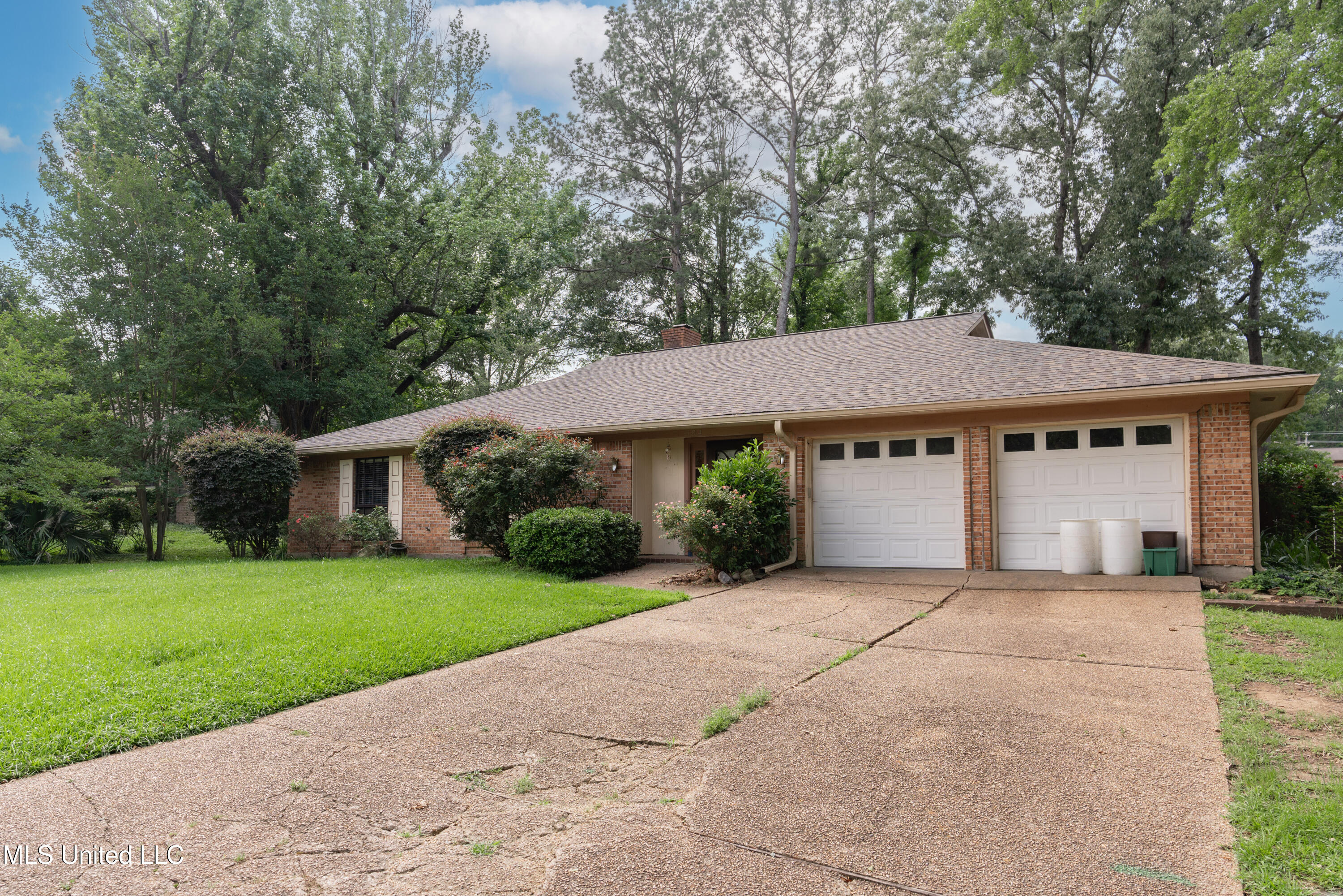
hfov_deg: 76.1
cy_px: 448
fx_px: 858
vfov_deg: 55.1
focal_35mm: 23
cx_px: 672
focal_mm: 23
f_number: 5.6
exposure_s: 1/80
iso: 160
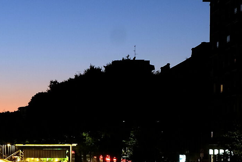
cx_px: -37
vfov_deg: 12.7
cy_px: 162
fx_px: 720
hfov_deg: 18.3
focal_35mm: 107
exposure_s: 2
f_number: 10
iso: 200
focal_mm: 20.5
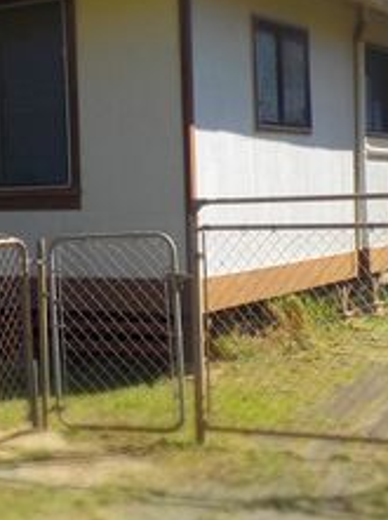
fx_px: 1019
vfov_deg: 28.5
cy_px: 201
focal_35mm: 68
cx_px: 38
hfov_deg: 21.1
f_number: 3.3
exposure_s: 1/1000
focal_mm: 4.1
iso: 125
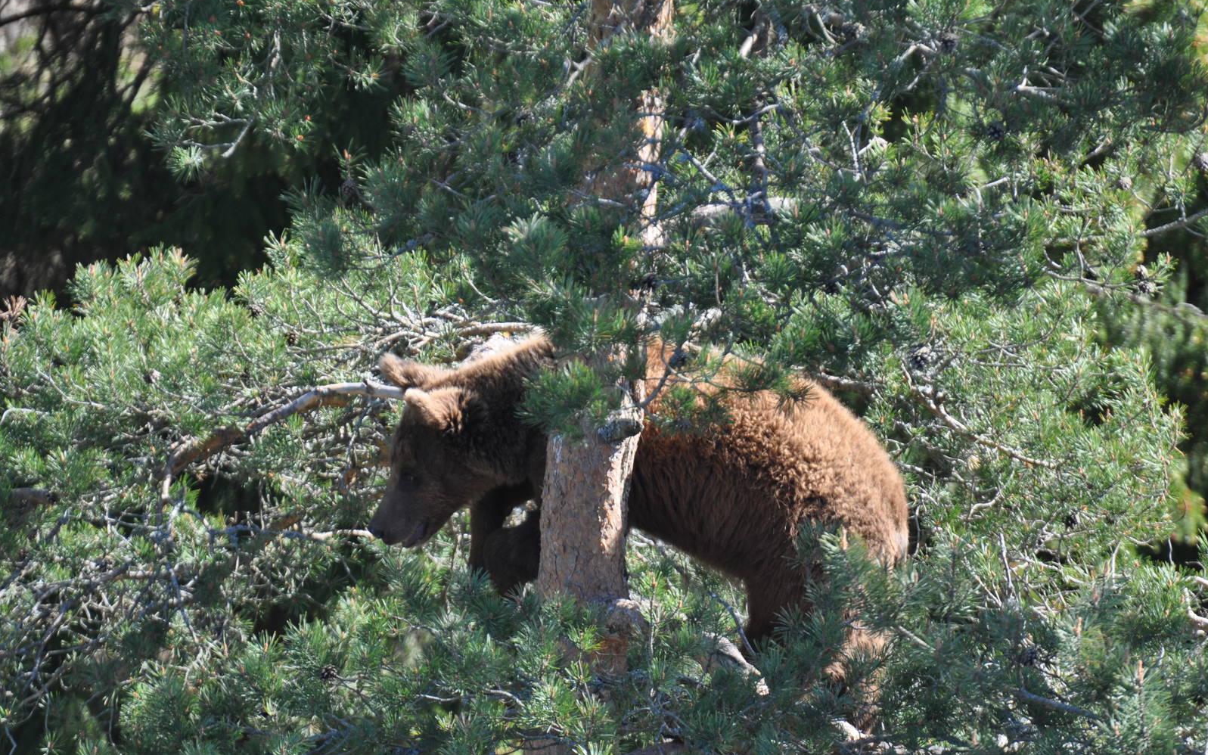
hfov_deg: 4.6
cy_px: 391
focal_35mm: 459
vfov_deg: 2.9
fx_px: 15111
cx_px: 604
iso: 400
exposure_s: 1/320
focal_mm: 300
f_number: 5.6
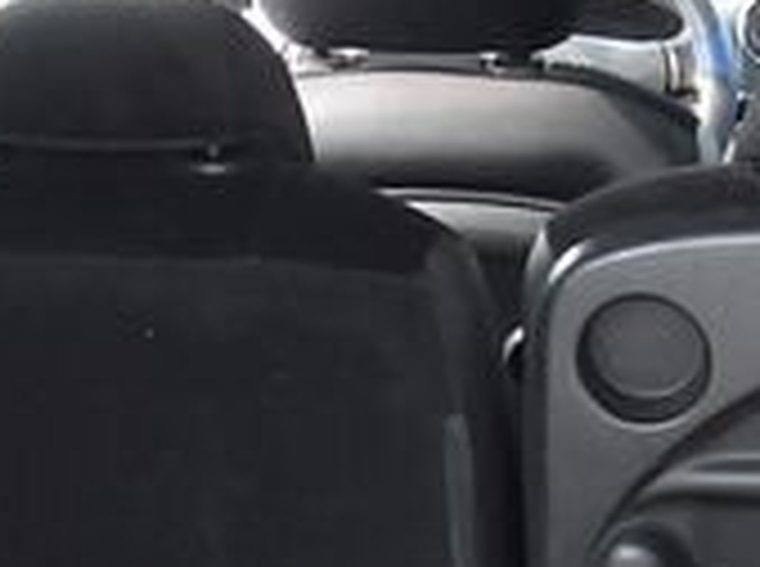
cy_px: 774
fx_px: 3593
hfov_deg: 12.0
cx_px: 729
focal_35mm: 164
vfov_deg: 8.9
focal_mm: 4.9
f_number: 3
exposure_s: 1/84
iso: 100
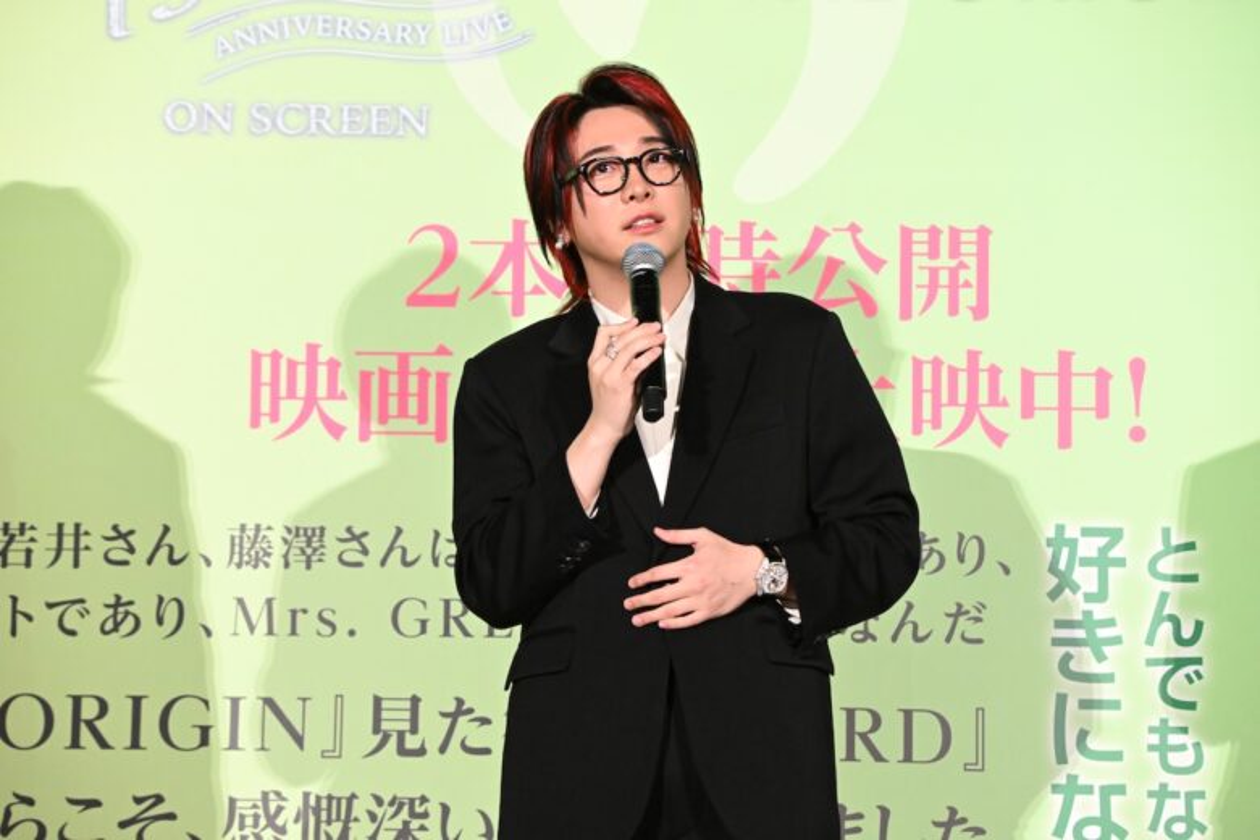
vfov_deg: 9.1
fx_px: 5250
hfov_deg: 13.7
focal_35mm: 150
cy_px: 420
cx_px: 630
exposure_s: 1/200
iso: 10000
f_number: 6.3
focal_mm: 150
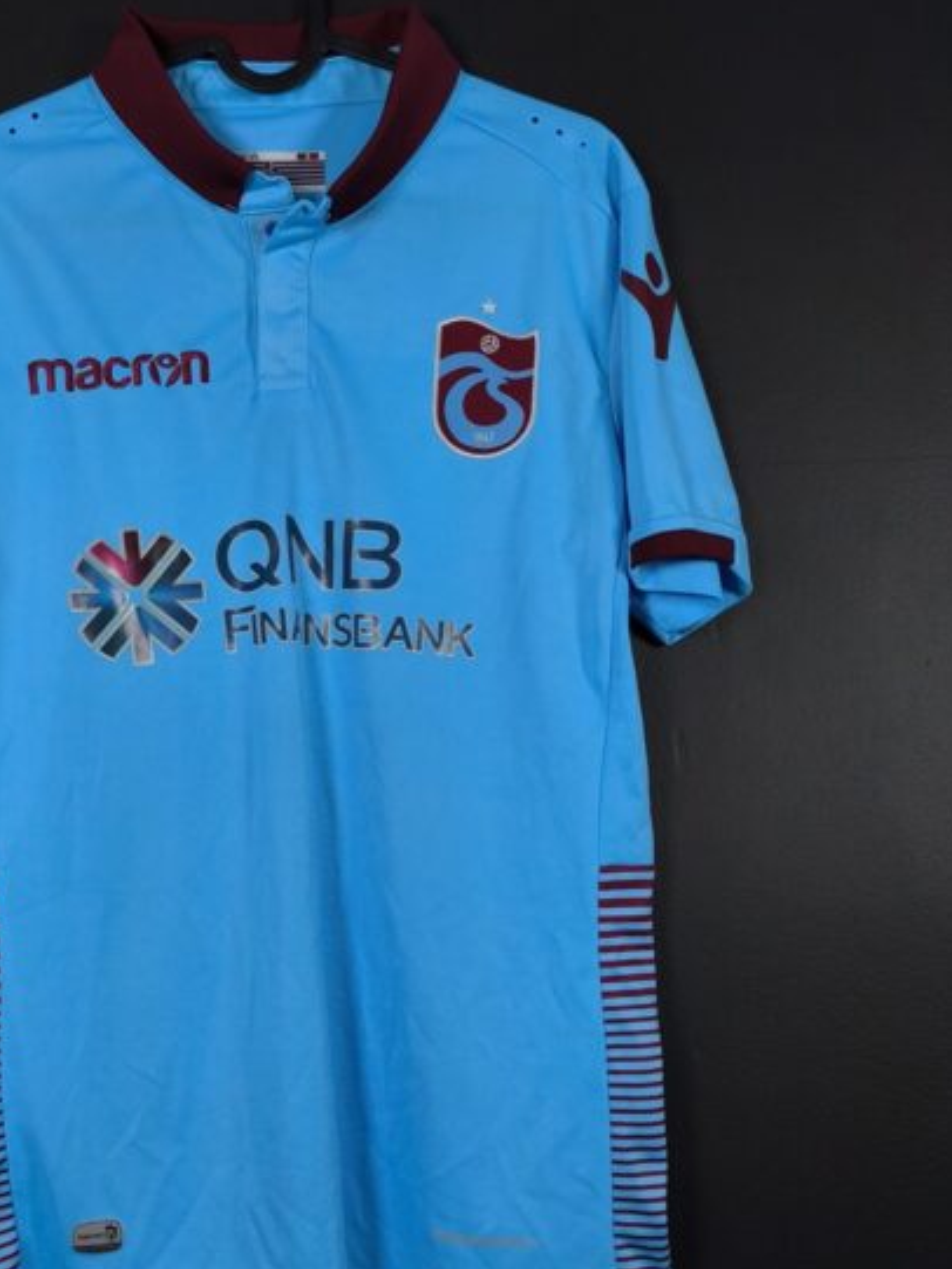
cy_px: 802
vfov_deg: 53.3
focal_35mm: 34
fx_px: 1246
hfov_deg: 41.0
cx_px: 281
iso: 400
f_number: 1.6
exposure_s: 1/160
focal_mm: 6.57
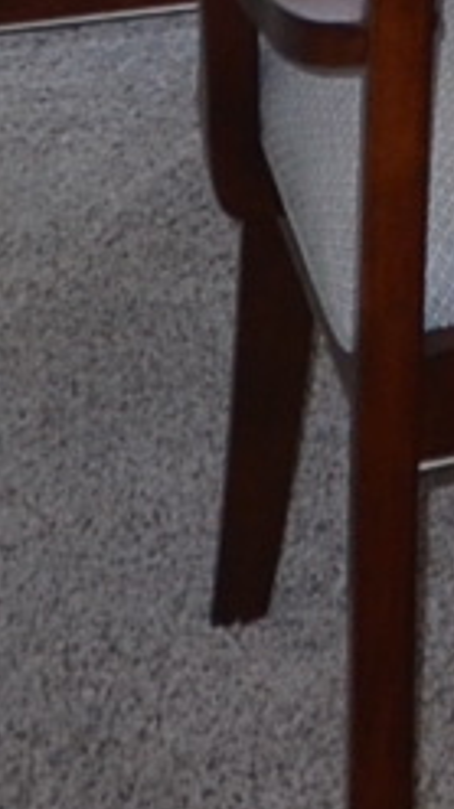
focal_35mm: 156
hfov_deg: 6.3
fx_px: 3348
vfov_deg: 10.7
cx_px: 1826
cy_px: -1412
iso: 400
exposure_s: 1/100
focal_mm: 10
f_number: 4
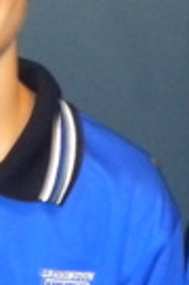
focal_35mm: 255
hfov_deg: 5.3
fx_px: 2018
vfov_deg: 8.1
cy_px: 84
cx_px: 204
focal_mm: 9.3
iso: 400
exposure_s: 1/30
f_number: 3.9
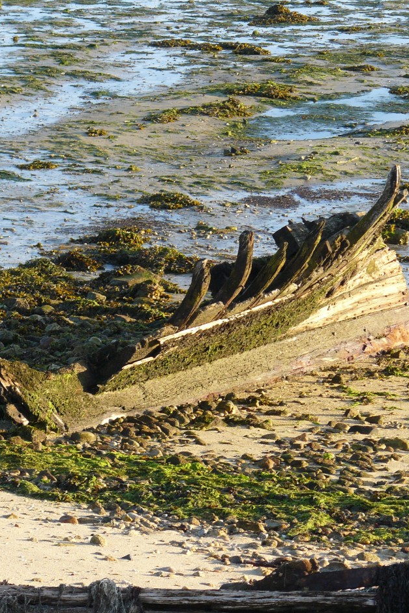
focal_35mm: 181
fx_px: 3085
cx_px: 170
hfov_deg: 7.6
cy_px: 306
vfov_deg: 11.4
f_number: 4
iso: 100
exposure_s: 1/100
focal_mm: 21.6
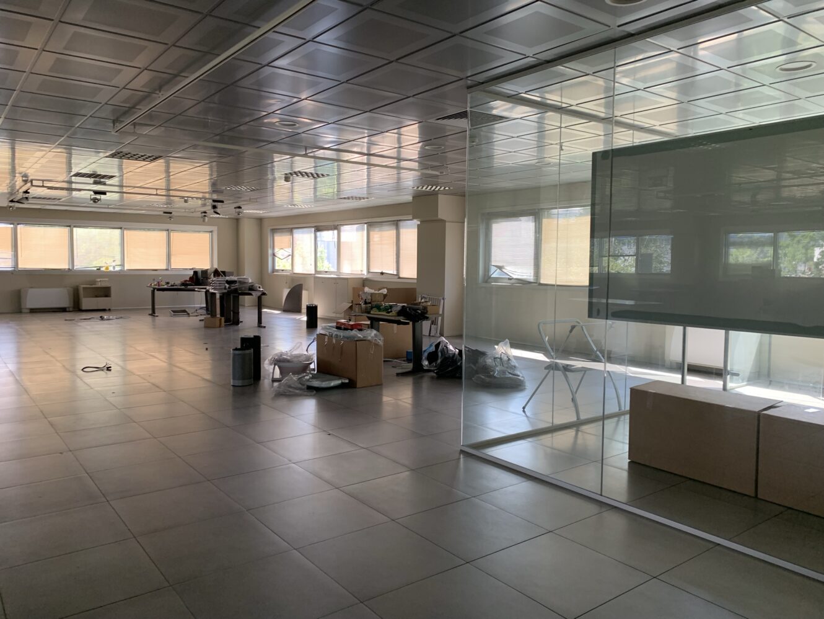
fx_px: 619
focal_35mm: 26
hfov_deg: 67.3
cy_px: 310
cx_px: 412
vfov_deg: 53.1
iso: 100
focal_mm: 4.25
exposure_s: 1/90
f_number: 1.8
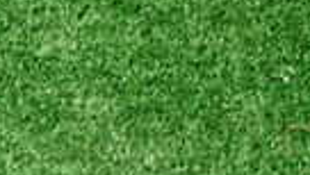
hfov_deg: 14.0
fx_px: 1186
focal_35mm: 144
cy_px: 407
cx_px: -148
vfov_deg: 7.9
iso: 200
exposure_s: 1/50
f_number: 2.3
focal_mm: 5.5
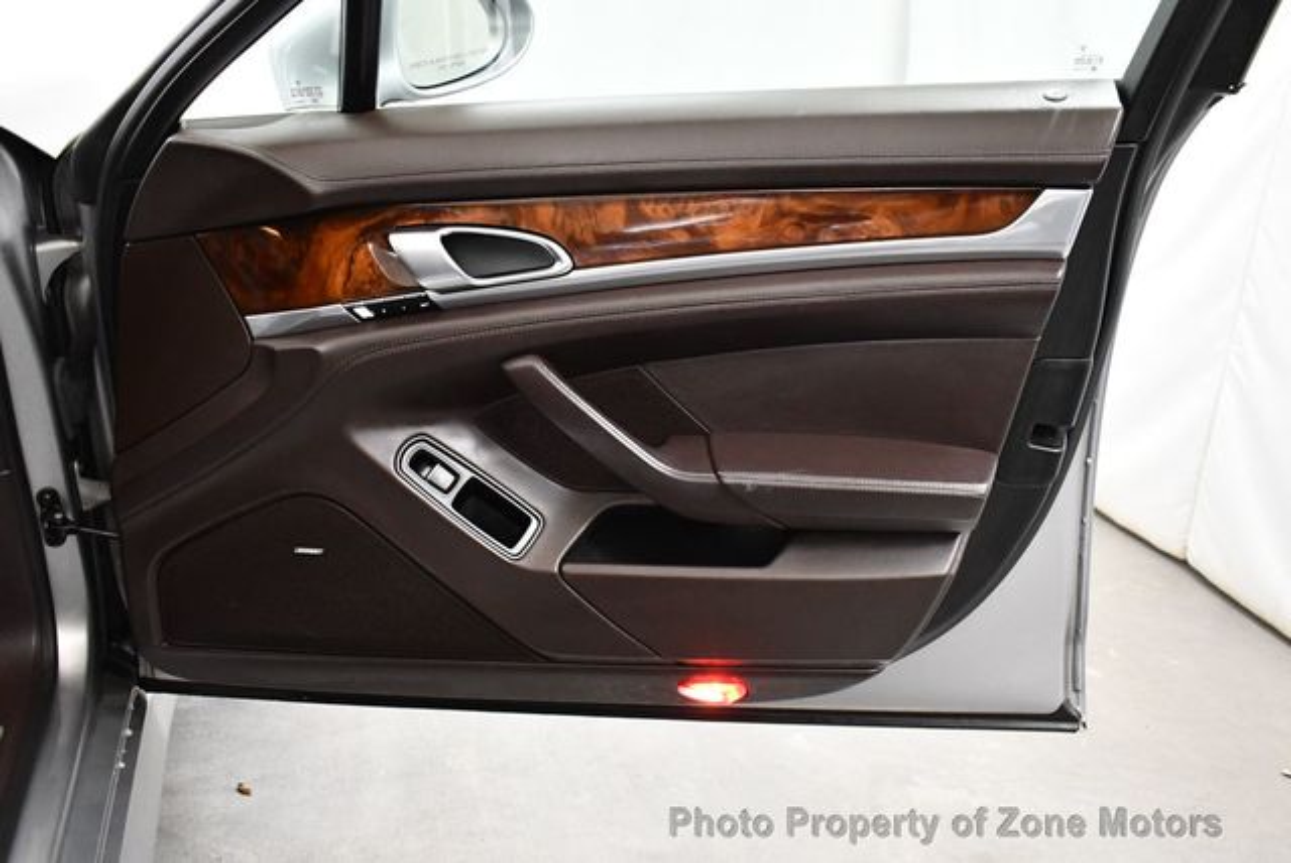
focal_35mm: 36
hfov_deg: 53.1
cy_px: 432
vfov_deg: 36.9
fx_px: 1292
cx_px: 646
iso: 3200
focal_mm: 18
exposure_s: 1/80
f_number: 3.5
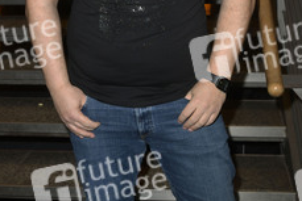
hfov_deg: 32.8
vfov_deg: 21.3
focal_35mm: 61
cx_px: 137
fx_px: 512
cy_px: -14
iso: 640
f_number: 6.3
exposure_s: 1/200
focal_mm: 35
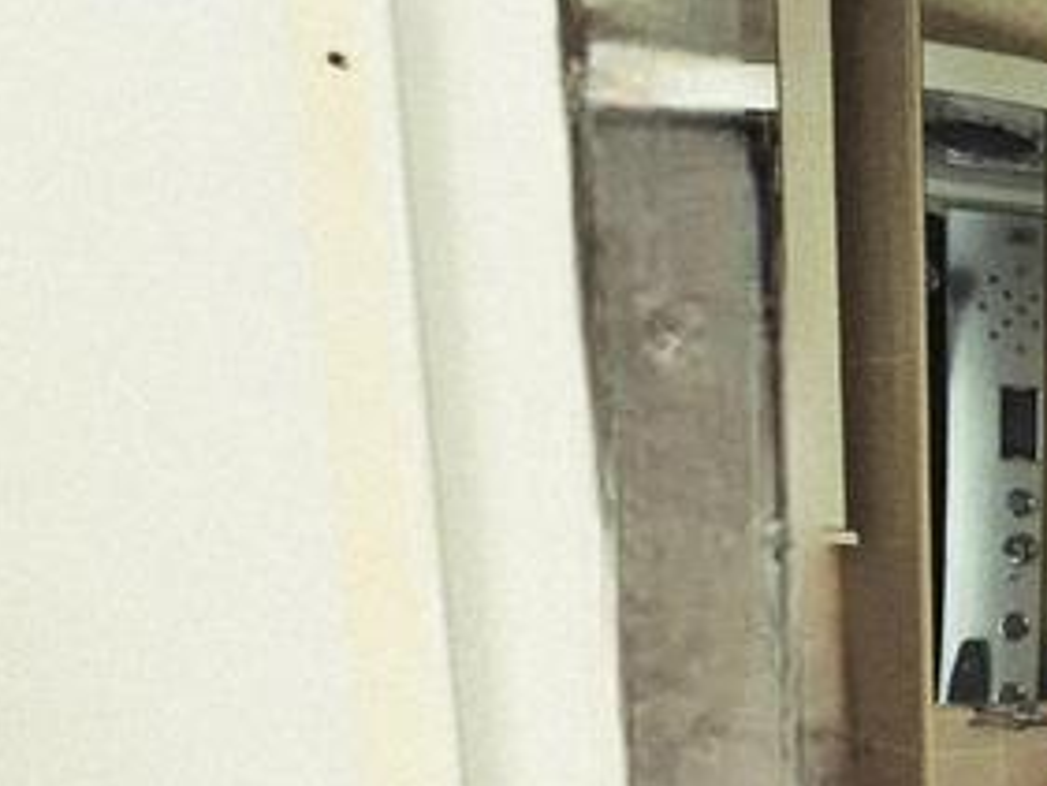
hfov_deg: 32.3
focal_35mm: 37
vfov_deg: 34.6
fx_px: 1120
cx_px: 1461
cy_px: 812
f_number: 2.2
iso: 500
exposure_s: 1/50.3
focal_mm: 2.2
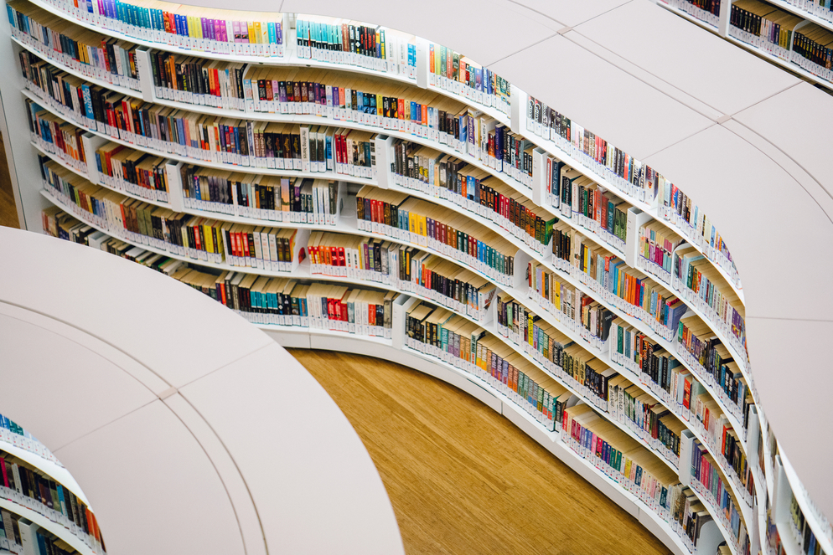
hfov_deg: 23.9
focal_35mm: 85
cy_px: 278
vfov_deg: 16.1
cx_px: 416
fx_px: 1967
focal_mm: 85
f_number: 1.8
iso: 2500
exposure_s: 1/250
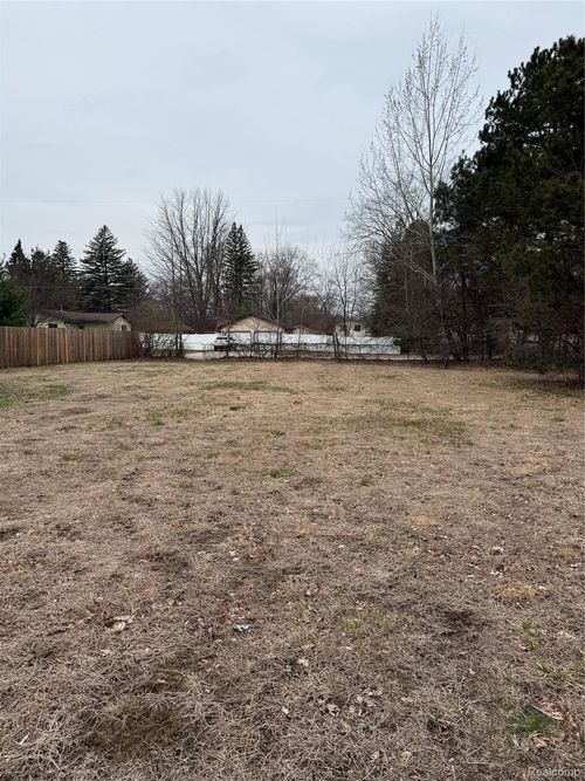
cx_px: 292
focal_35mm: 24
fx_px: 541
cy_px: 390
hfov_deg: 56.8
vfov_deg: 71.6
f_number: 1.78
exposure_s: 1/3953
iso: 80
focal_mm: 6.76
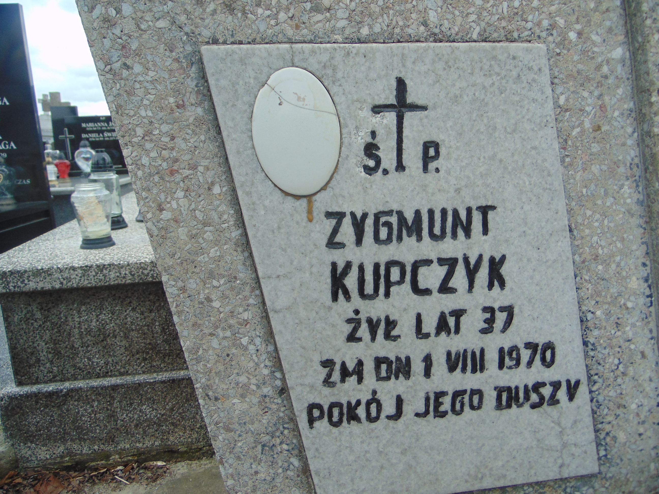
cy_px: 247
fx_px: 476
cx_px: 330
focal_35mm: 25
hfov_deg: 69.4
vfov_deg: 54.9
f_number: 3
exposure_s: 1/200
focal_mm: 4.5
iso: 80
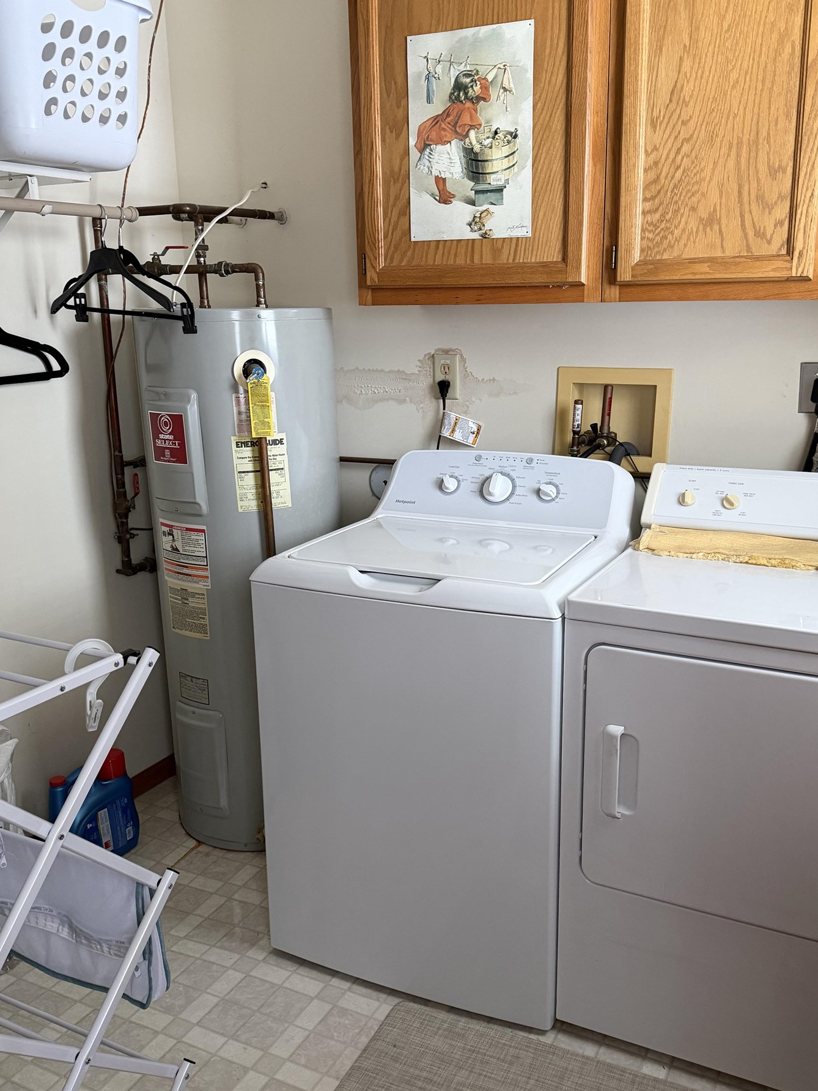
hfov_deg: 45.4
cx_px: 438
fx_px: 977
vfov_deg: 58.3
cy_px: 572
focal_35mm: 31
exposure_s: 1/60
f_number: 1.78
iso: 320
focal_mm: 6.76
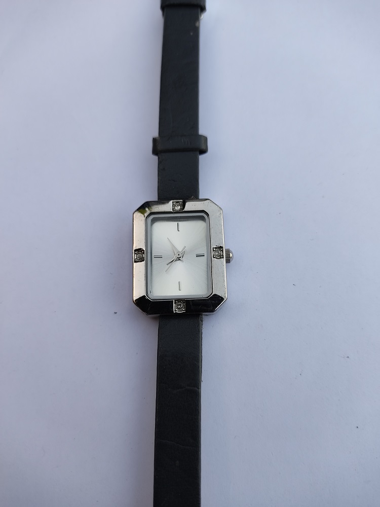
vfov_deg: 67.3
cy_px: 254
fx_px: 381
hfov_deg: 53.1
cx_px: 190
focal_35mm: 26
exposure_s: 1/50
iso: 113
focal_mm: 4.74
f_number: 1.79
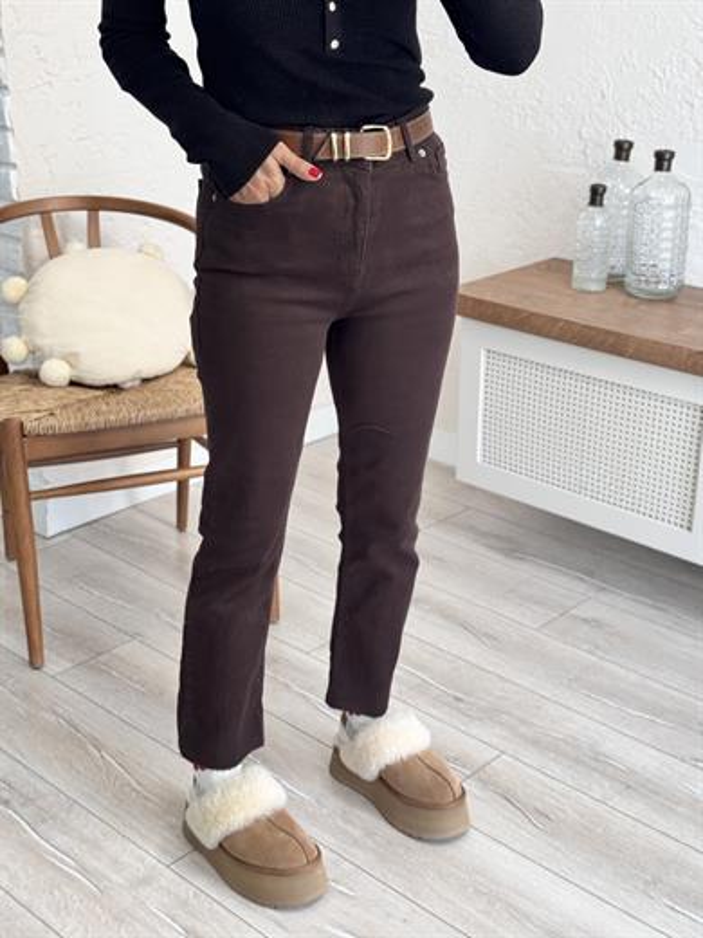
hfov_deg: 30.3
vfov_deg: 39.7
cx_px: 352
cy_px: 469
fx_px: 1300
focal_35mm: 48
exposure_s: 1/107
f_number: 1.78
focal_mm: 6.76
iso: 100
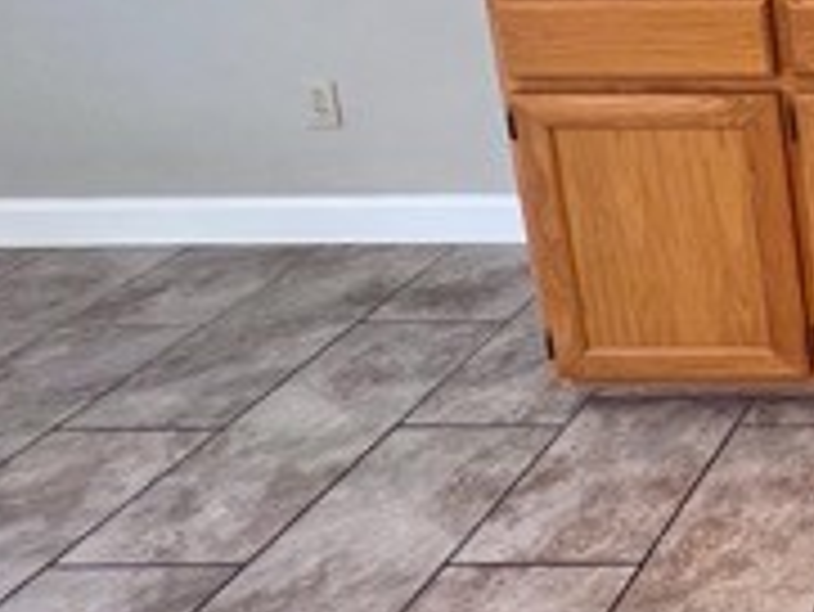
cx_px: 1309
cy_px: -158
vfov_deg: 27.1
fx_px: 1082
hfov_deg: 25.8
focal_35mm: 46
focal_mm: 1.57
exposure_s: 1/120
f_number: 1.8
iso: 200
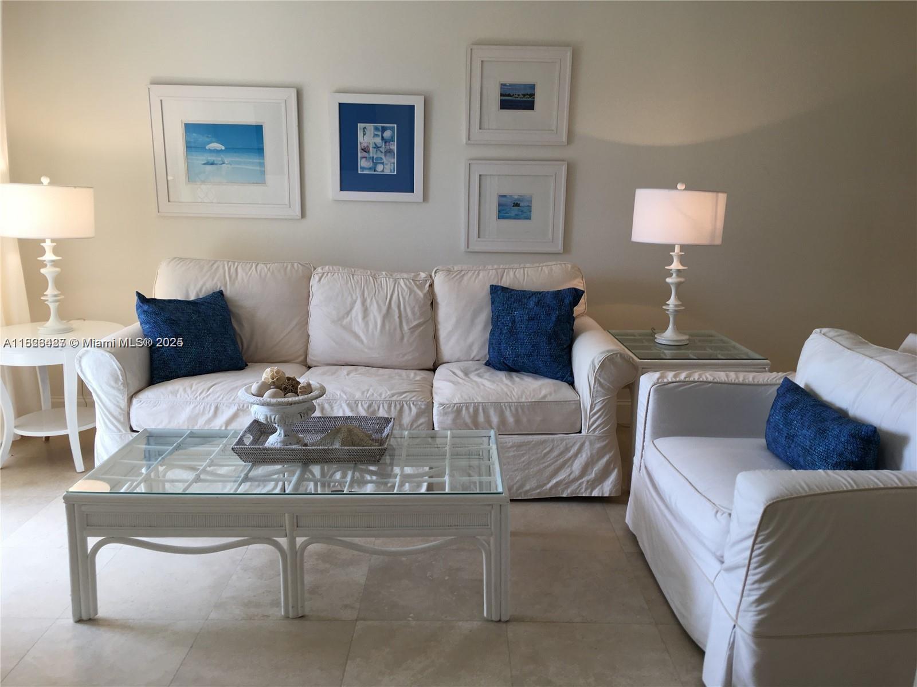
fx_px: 768
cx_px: 458
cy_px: 344
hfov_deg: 61.7
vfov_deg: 48.2
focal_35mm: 29
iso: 25
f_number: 2.2
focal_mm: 4.15
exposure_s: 1/30
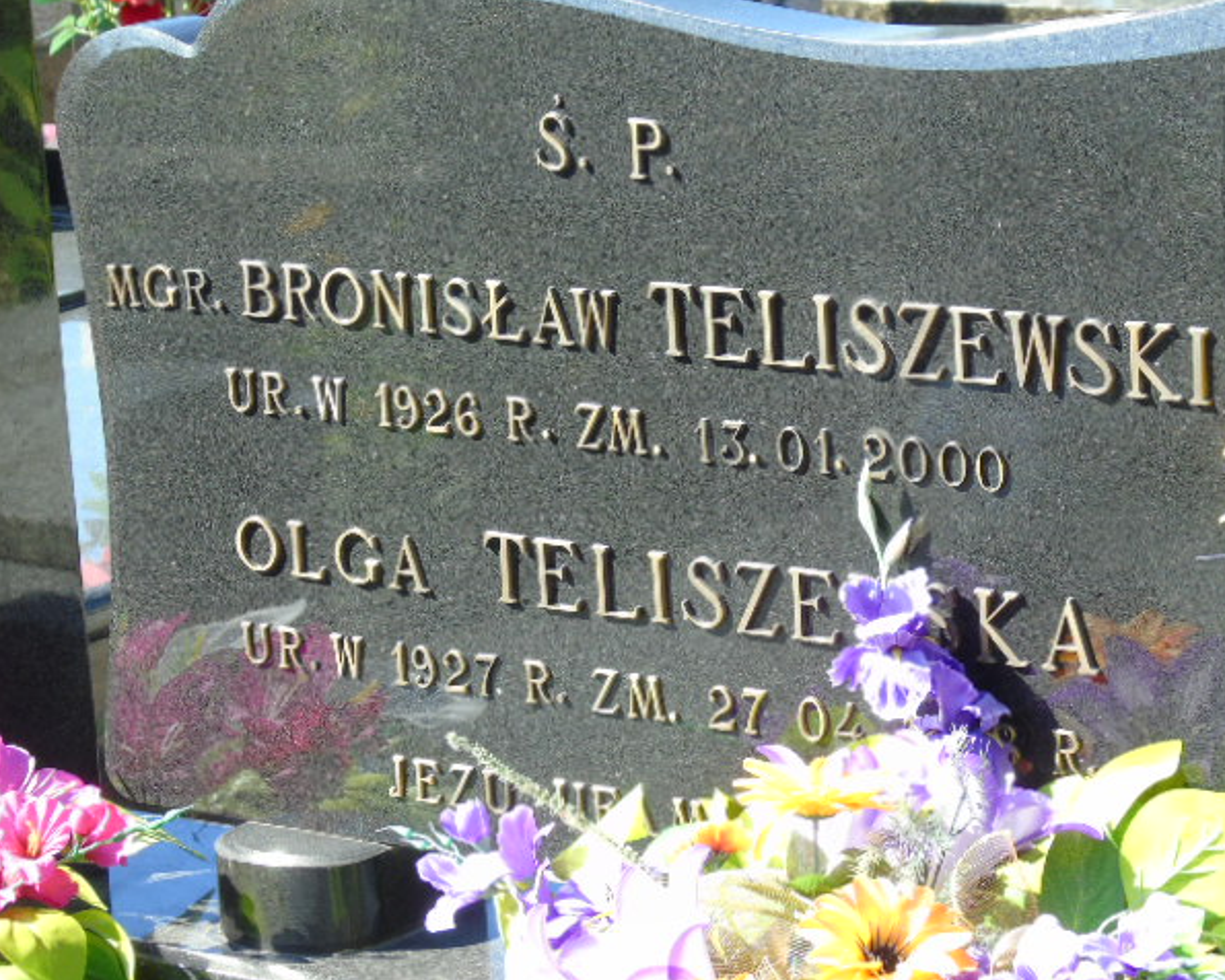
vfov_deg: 10.4
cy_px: 488
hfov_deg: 12.9
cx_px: 622
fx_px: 5402
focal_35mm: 149
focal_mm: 25
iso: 100
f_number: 4.7
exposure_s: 1/125
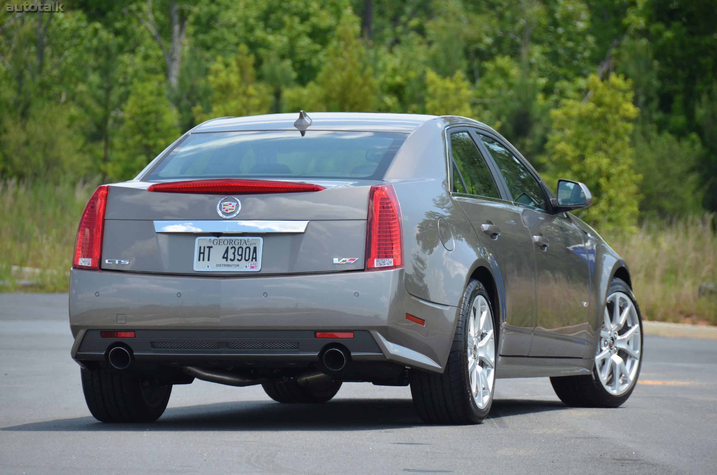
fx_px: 5963
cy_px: 238
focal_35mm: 300
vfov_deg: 4.6
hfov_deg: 6.9
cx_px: 358
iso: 500
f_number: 5.6
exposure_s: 1/1000
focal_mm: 200
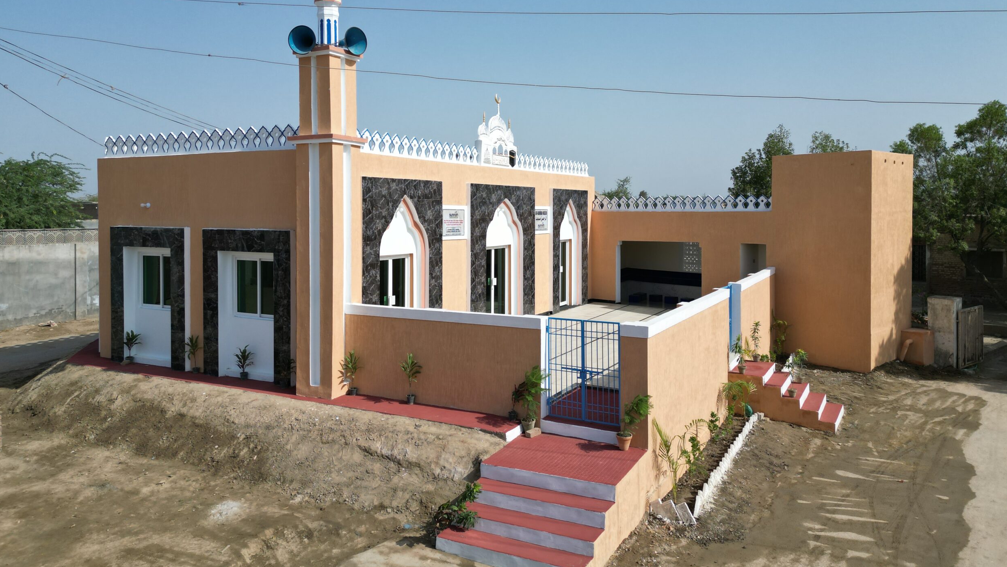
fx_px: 721
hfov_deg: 69.9
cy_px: 226
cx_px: 503
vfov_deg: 42.7
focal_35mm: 27
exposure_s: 1/4000
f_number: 1.7
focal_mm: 6.72
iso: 110
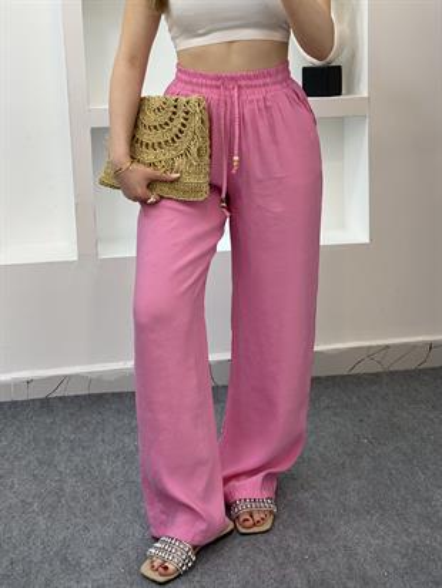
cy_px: 294
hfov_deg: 28.0
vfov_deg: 36.8
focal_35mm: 52
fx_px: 885
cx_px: 221
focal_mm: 6
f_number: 2
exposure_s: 1/122
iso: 100
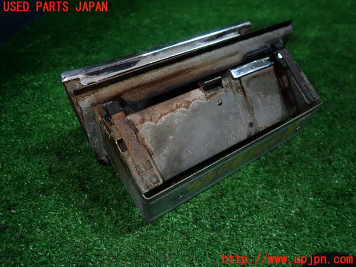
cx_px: 178
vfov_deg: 54.9
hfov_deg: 69.4
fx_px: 257
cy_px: 134
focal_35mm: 25
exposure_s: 1/60
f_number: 2
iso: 125
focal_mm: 4.5
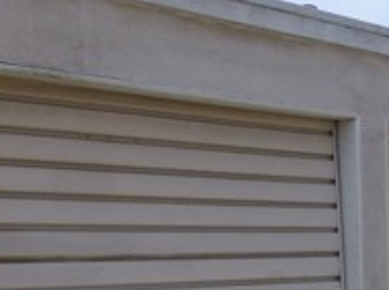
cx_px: 399
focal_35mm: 81
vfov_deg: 17.6
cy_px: 310
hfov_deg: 23.1
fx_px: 909
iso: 100
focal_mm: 4.3
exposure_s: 1/800
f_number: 4
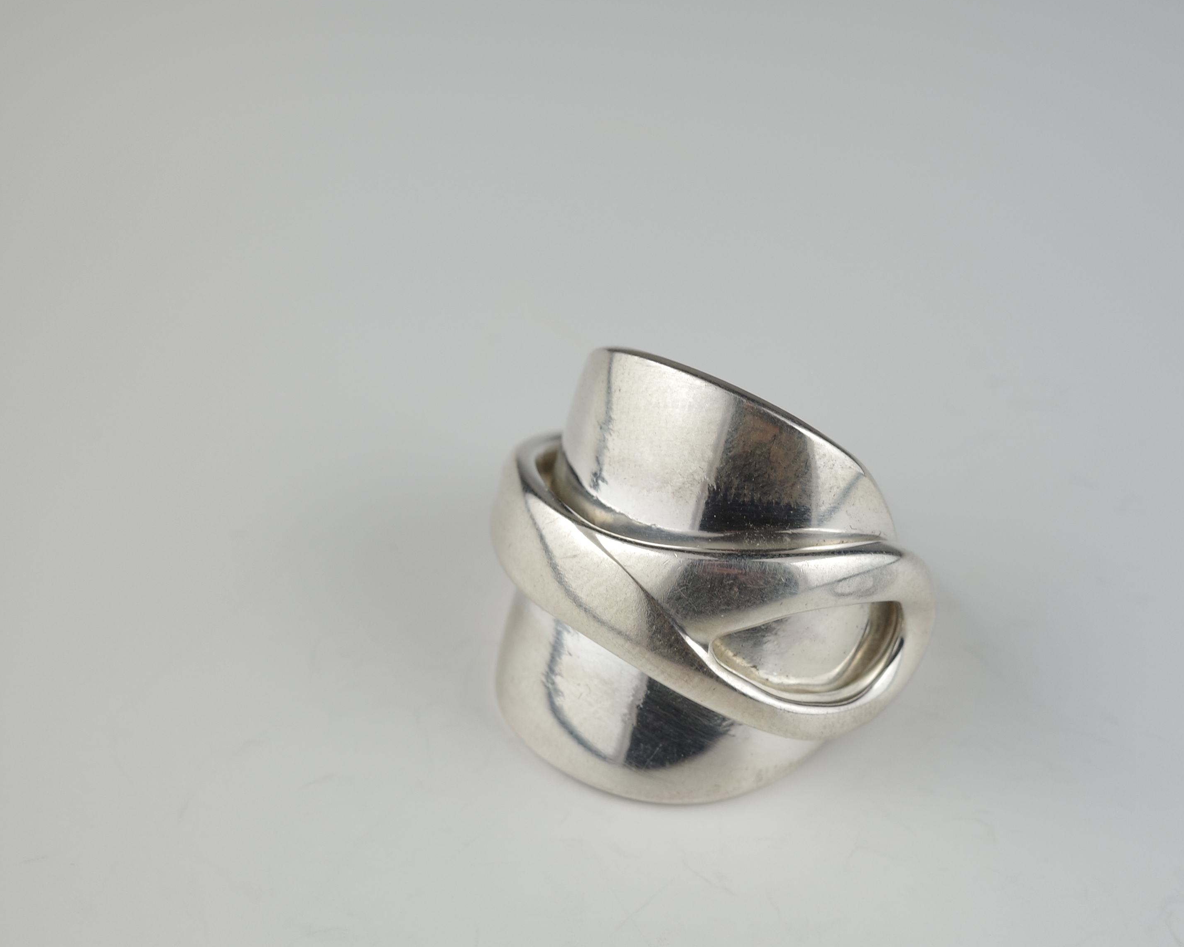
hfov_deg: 24.1
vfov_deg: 19.4
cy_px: 582
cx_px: 701
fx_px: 2768
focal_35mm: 79
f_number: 5.6
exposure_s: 1/80
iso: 100
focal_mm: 26
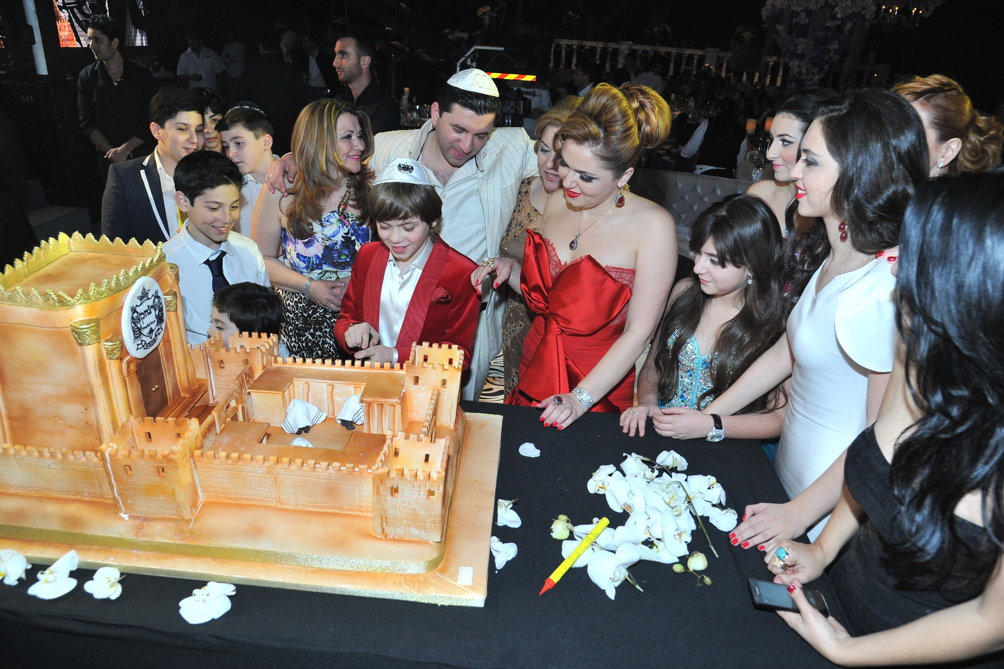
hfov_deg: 73.8
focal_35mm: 24
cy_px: 334
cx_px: 502
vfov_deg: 53.1
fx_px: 669
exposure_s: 1/160
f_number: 6.3
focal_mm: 24
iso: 1600
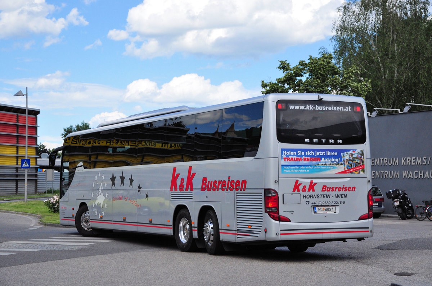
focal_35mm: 72
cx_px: 216
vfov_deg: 18.9
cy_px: 143
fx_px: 863
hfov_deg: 28.1
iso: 500
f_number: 4.8
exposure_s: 1/2500
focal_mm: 48
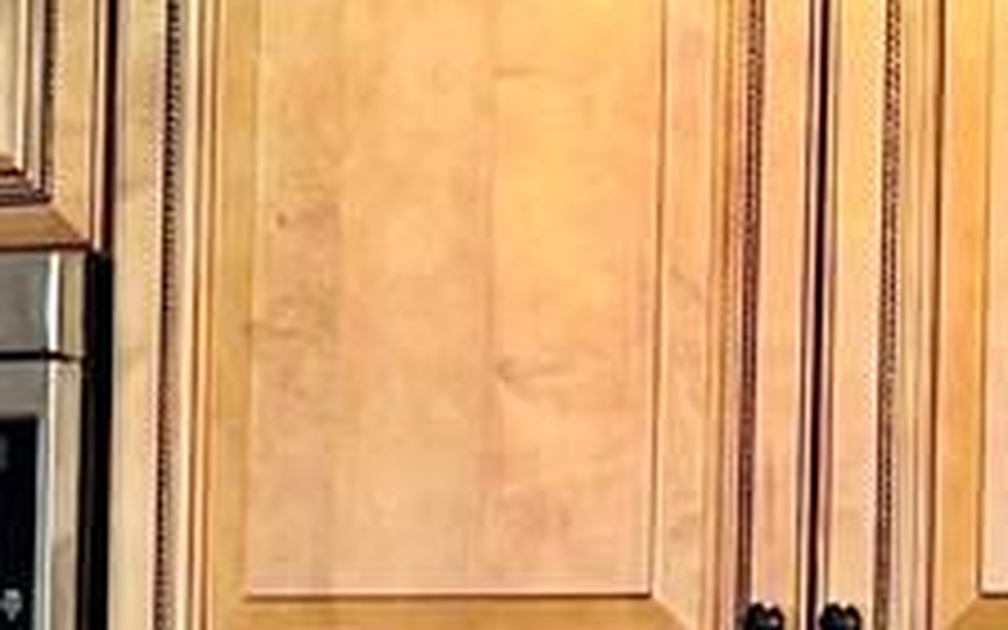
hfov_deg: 9.6
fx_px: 5412
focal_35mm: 197
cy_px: 958
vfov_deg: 6.6
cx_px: -1332
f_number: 1.5
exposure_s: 1/24
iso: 40
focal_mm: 5.7
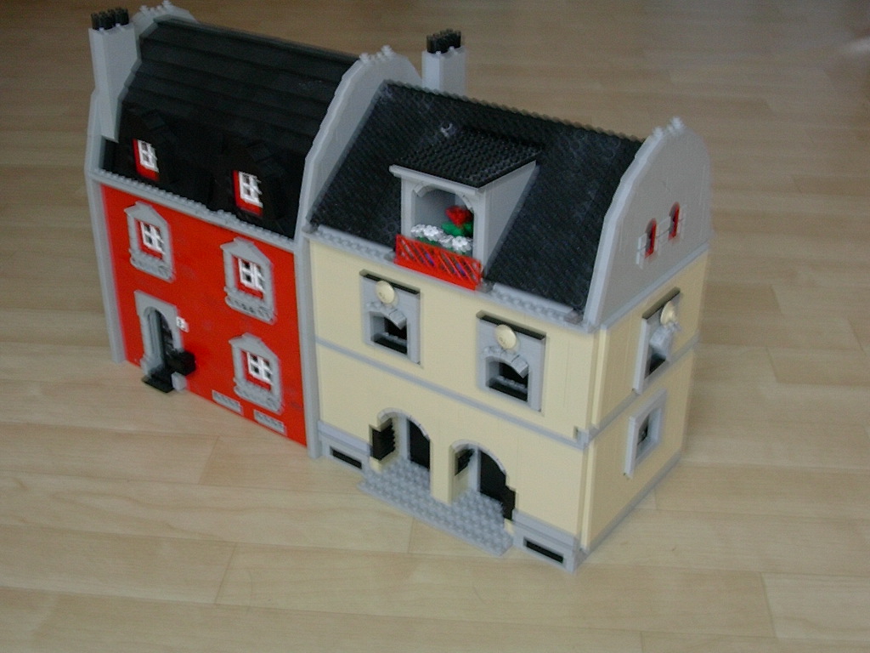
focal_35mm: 45
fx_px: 1131
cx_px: 435
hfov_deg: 42.1
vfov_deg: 32.2
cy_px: 326
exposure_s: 1/6.7
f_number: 2.9
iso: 70
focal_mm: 6.7
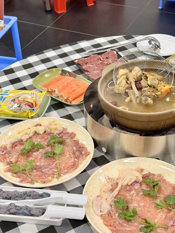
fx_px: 364
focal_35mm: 54
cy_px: 127
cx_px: 96
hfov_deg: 27.0
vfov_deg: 35.5
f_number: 1.78
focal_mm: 6.86
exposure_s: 1/100
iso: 80
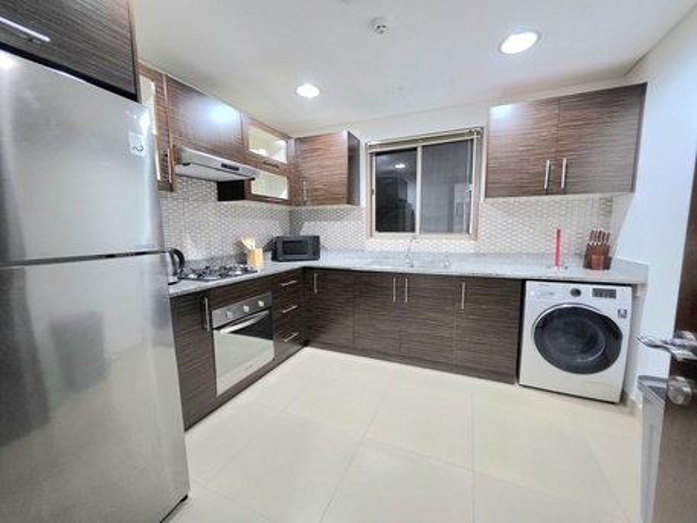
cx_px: 348
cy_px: 262
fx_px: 262
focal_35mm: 13
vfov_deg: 89.9
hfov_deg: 106.2
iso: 500
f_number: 1.9
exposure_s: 1/50.3
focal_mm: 2.2
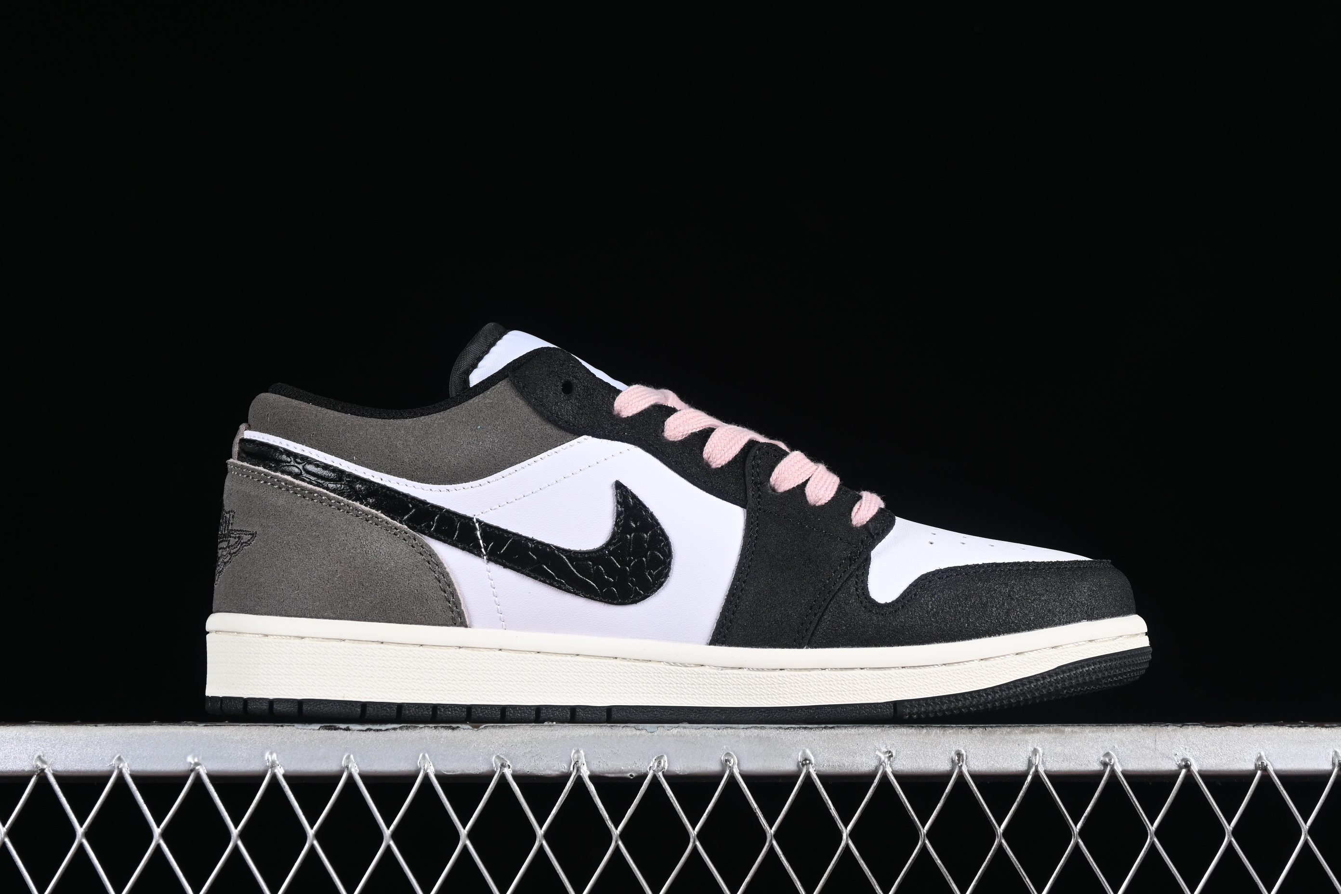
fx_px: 2794
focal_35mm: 75
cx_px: 670
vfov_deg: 18.2
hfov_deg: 27.0
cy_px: 447
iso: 160
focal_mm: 50
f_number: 6.3
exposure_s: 1/60
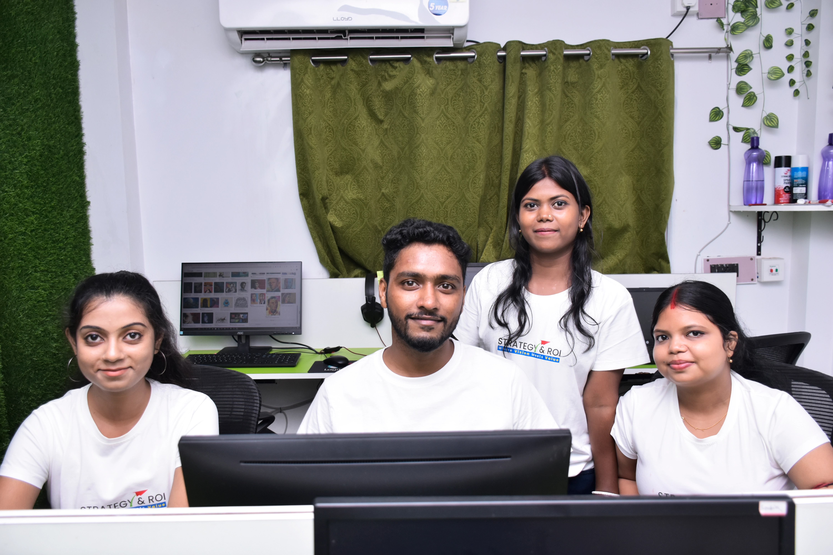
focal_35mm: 30
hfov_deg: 61.9
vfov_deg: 43.6
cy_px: 278
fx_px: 694
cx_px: 416
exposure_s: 1/250
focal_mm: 20
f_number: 3.5
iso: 400
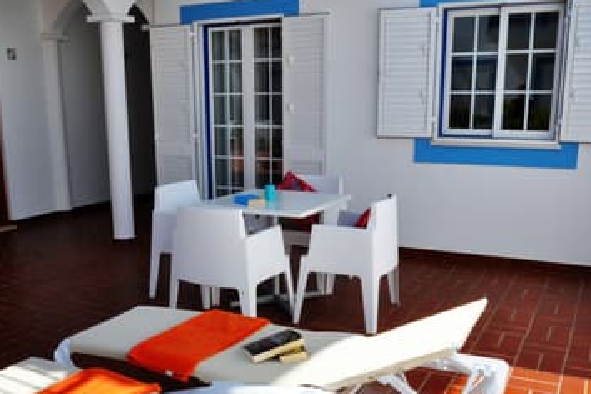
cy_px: 260
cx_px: 270
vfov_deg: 20.9
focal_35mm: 65
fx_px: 1067
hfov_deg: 30.9
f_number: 22
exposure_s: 1/50
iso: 250
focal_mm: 32
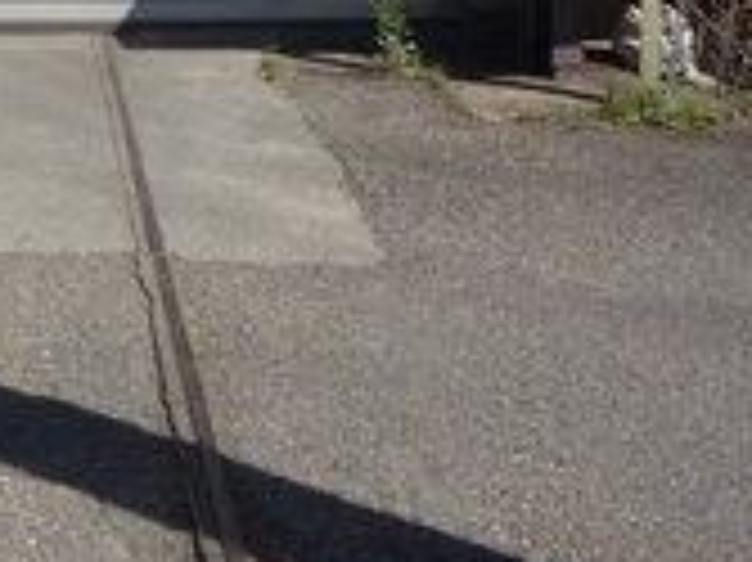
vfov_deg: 15.3
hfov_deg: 19.9
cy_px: -166
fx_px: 1997
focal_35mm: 92
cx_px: -171
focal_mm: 5.2
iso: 100
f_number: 5.6
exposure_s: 1/400
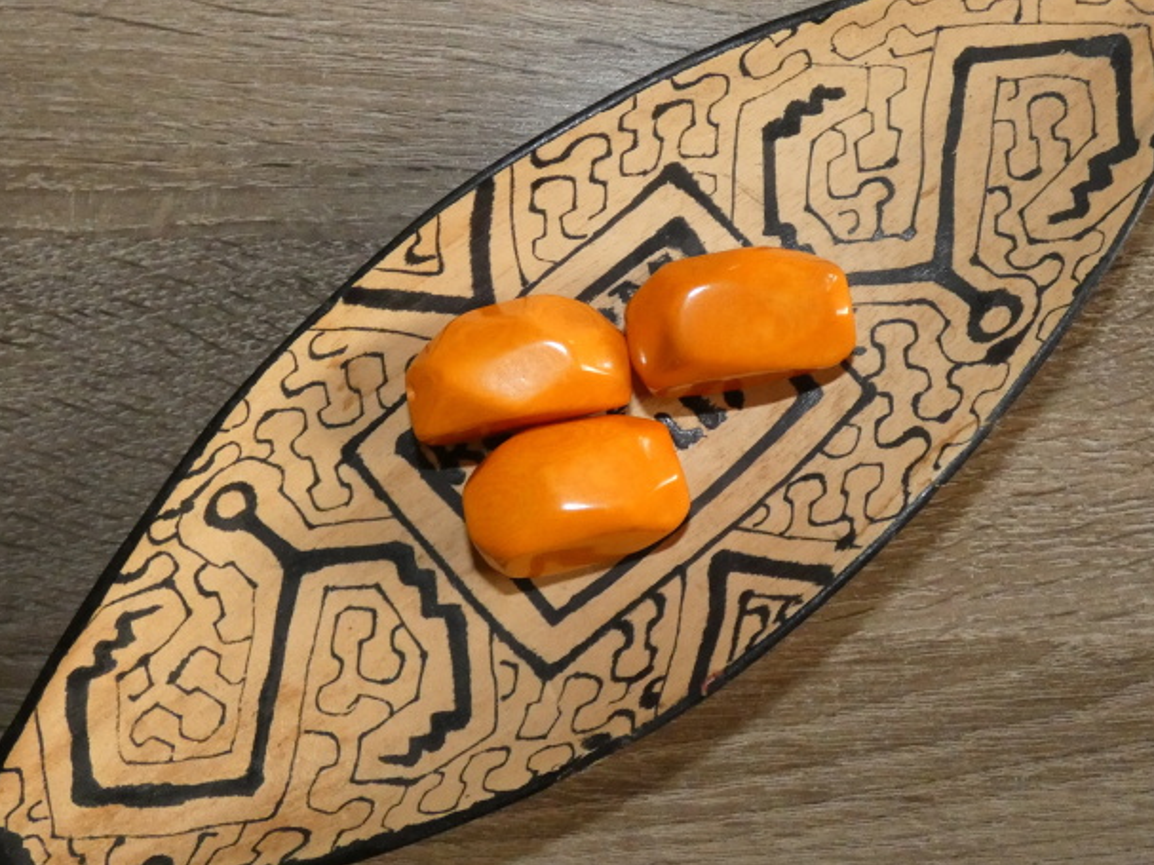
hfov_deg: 61.5
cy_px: 363
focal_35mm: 29
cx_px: 646
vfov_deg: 48.0
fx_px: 967
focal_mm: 3.9
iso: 800
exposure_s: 1/125
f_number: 2.9
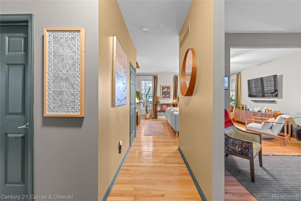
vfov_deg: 77.3
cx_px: 150
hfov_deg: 100.4
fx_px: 125
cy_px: 100
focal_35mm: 15
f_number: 7.1
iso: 640
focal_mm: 10
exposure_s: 2
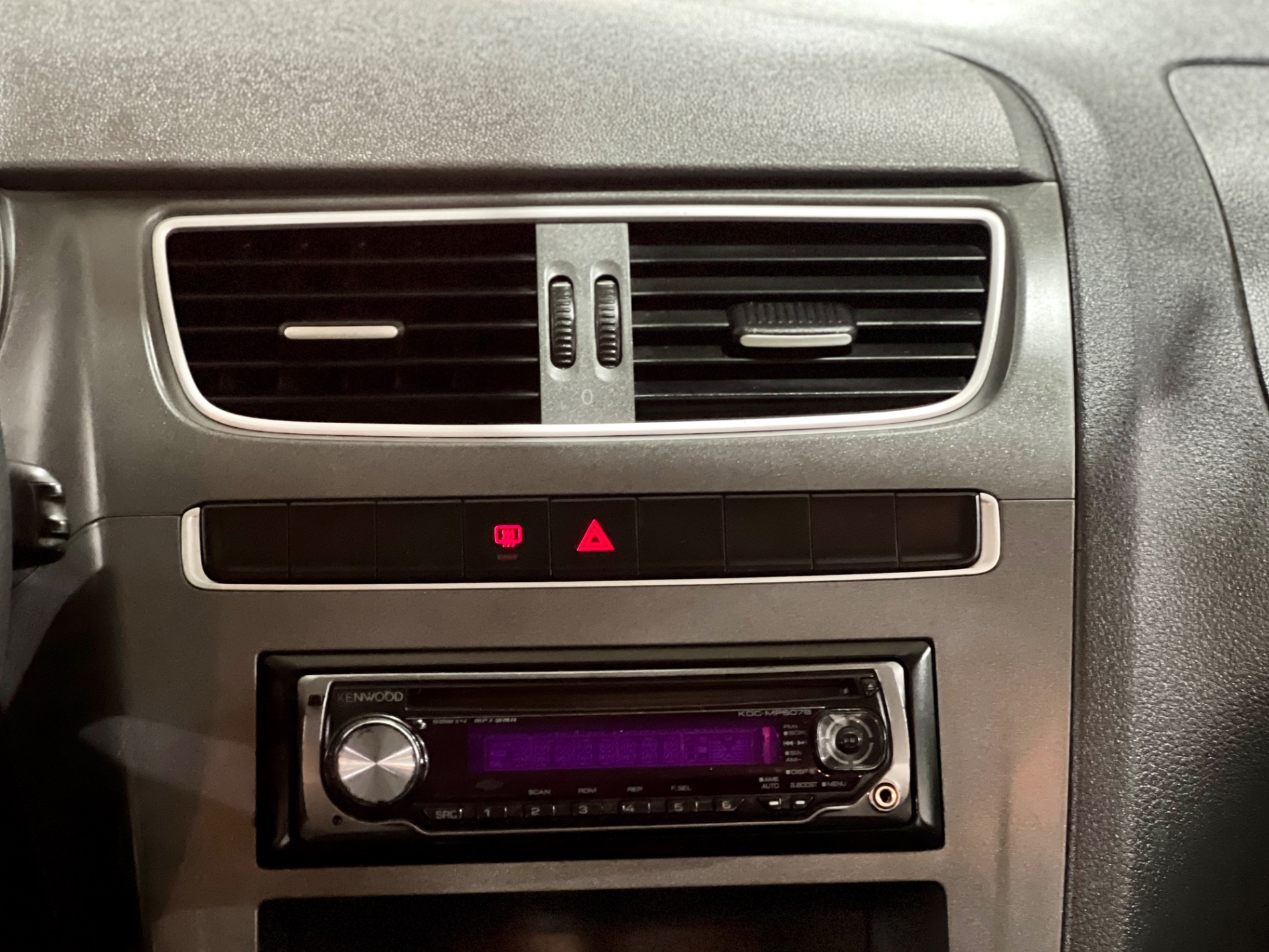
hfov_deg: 25.0
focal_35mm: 78
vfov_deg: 18.9
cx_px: 631
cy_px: 476
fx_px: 2860
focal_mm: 9
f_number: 2.8
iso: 1000
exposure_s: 1/15
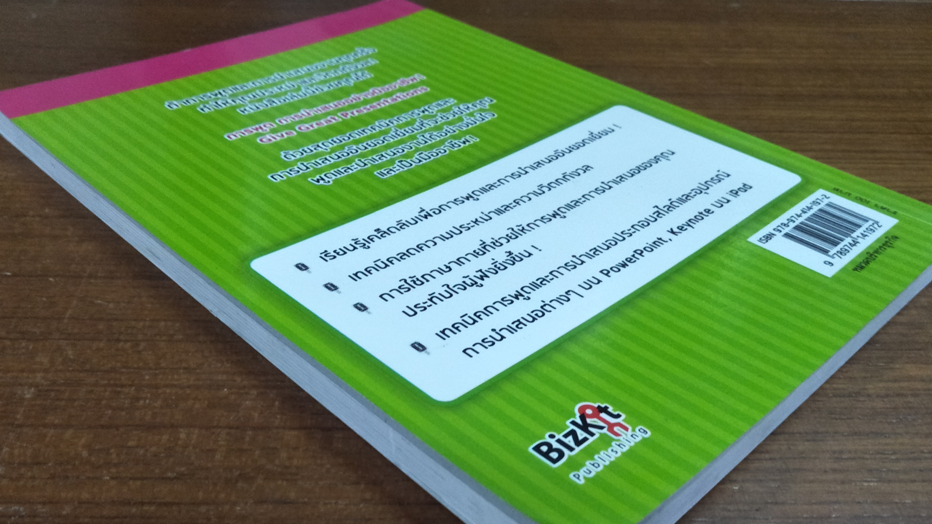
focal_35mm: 26
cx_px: 477
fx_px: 643
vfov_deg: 44.0
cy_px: 331
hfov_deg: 71.9
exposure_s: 1/33
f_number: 2.2
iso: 185
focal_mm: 3.46
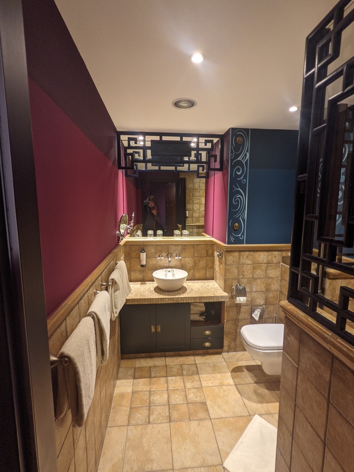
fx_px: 218
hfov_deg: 78.1
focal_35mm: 16
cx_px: 177
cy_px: 236
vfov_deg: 94.5
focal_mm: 2.22
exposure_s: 1/25
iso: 103
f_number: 2.2
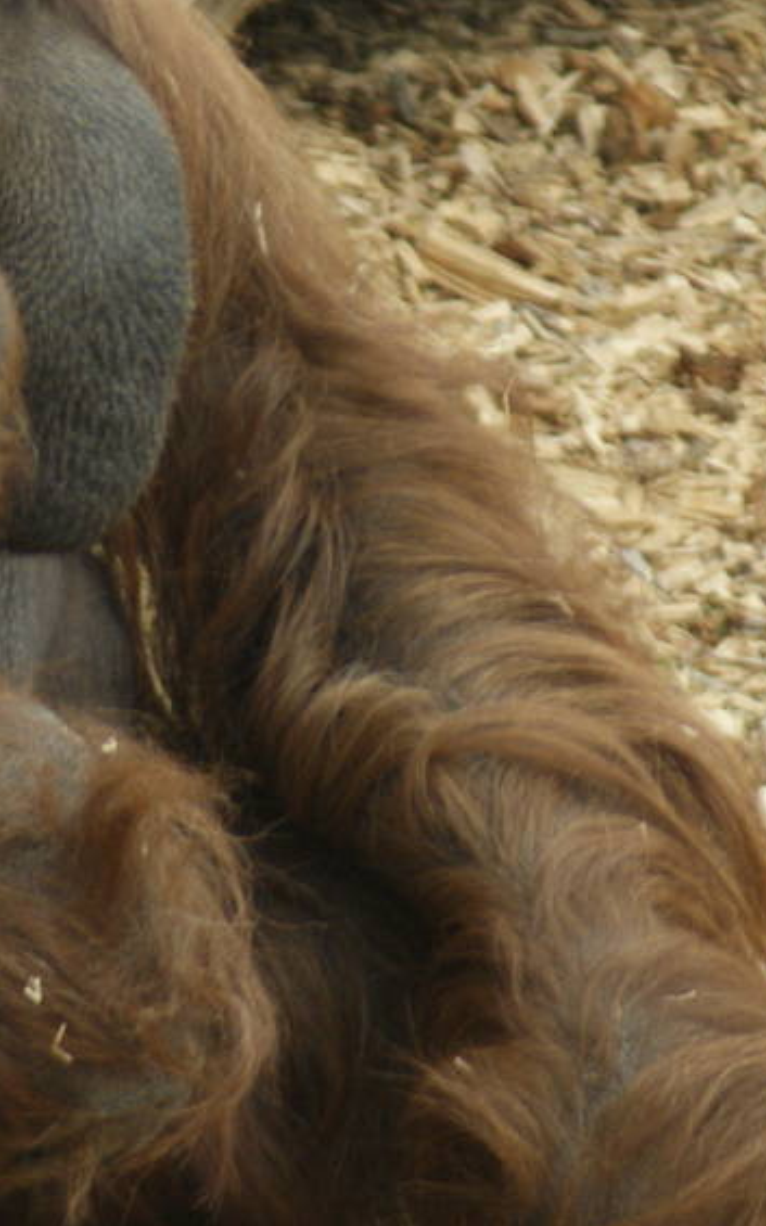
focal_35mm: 1298
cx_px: 33
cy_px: 442
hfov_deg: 1.0
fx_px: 43366
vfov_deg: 1.6
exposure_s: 1/320
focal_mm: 300
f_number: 5.6
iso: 400
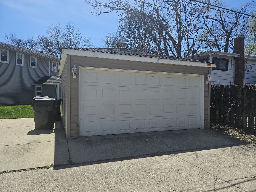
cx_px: 128
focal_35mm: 24
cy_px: 96
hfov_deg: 71.6
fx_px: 177
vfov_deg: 56.8
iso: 50
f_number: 1.8
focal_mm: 5
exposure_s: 1/4032
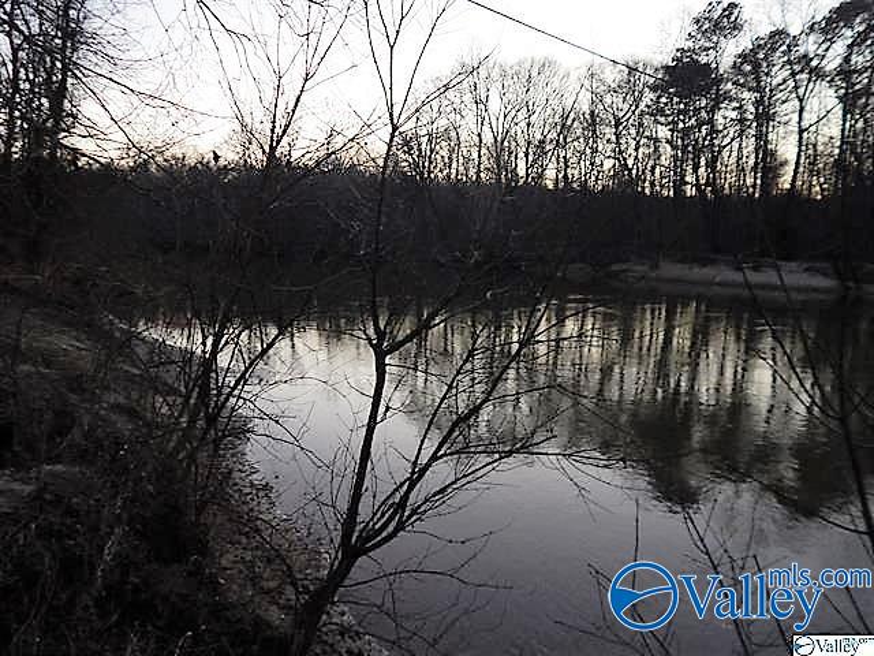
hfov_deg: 76.4
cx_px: 437
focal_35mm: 22
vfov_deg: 61.1
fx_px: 555
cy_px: 328
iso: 400
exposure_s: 1/30
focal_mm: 4
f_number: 3
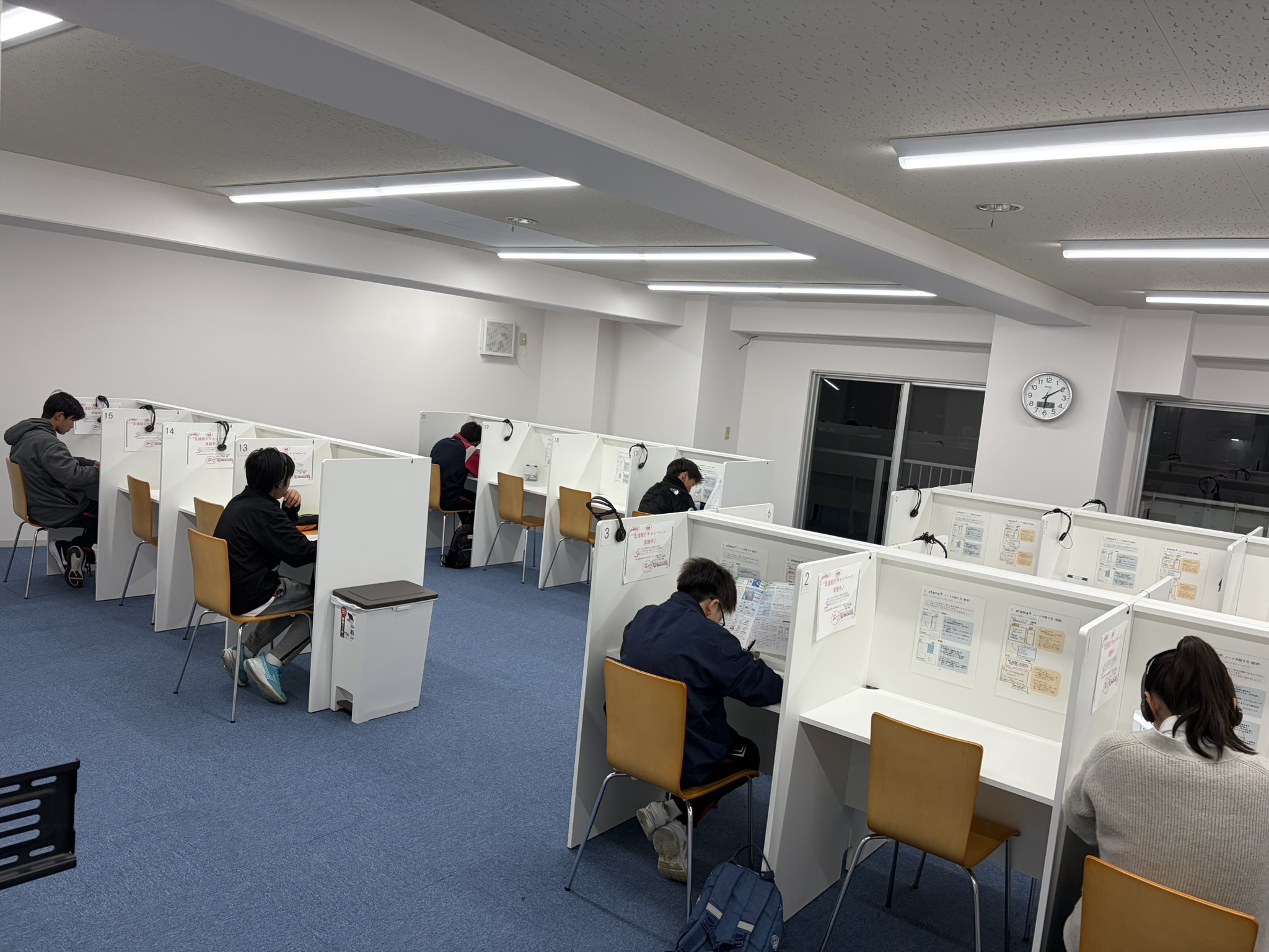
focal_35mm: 26
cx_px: 634
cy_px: 476
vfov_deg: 53.1
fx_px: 953
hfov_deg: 67.3
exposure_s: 1/177
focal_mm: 5.96
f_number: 1.6
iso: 50
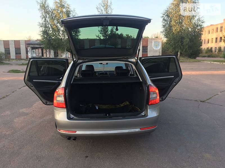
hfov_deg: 61.7
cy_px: 84
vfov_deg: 48.2
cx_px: 112
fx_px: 188
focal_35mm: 29
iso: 40
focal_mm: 4.2
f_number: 2.2
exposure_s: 1/100
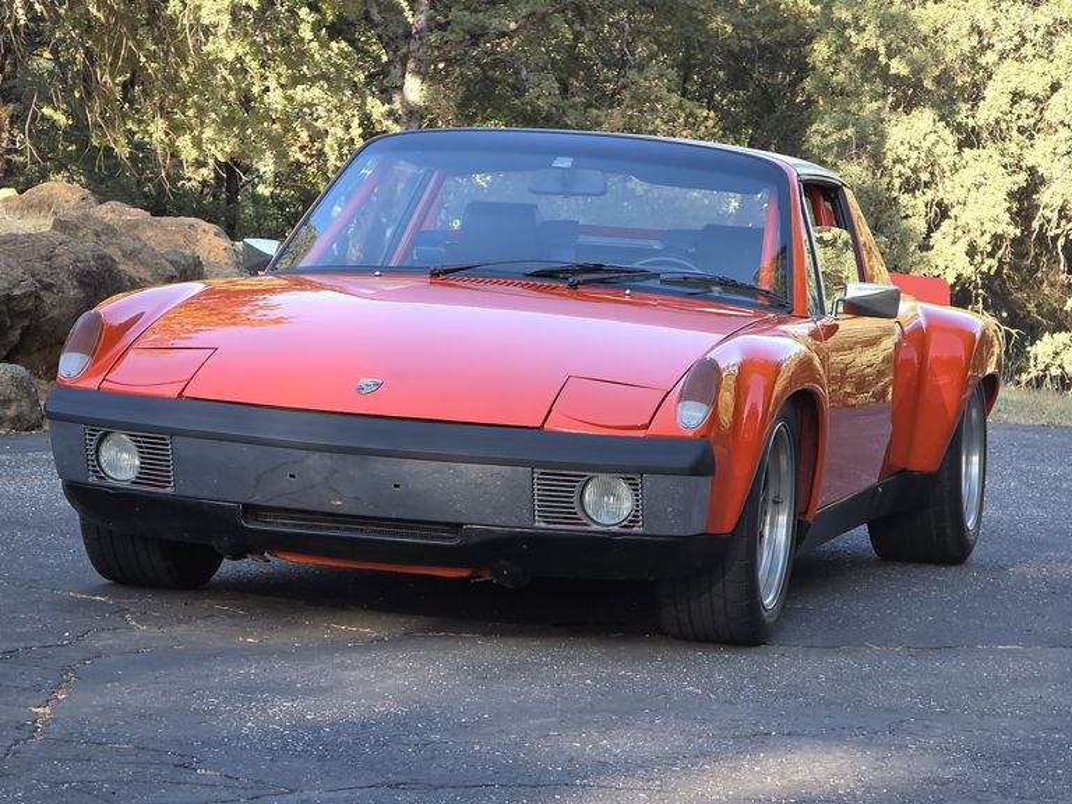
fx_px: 3561
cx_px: 536
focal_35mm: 115
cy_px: 402
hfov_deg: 17.1
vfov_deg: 12.9
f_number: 3.4
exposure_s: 1/120
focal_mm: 18.6
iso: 64
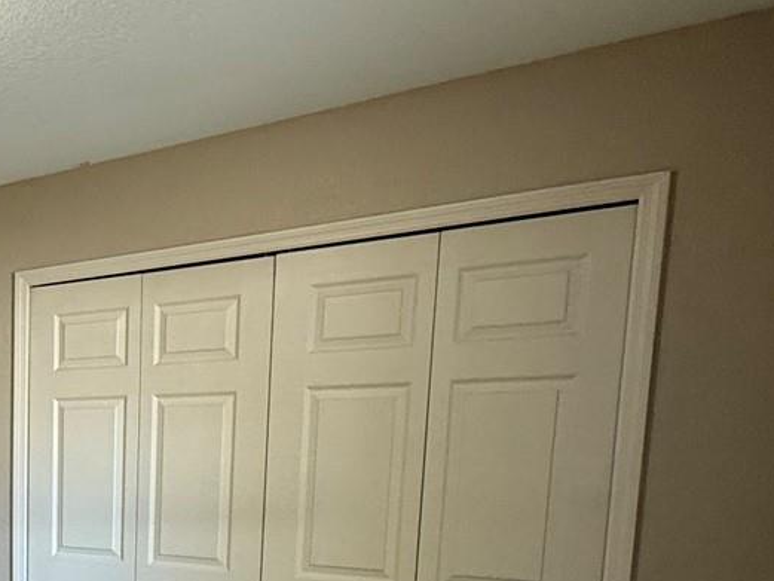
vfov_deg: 31.2
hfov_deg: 34.8
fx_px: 962
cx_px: -157
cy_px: 580
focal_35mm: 43
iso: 320
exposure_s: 1/84
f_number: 2.2
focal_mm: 2.22
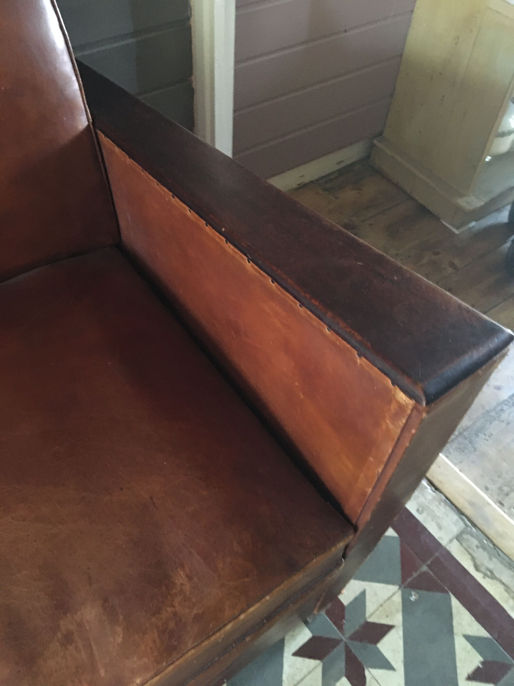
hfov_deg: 48.2
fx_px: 574
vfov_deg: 61.7
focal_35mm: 29
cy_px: 343
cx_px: 257
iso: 500
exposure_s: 1/17
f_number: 2.2
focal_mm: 4.15
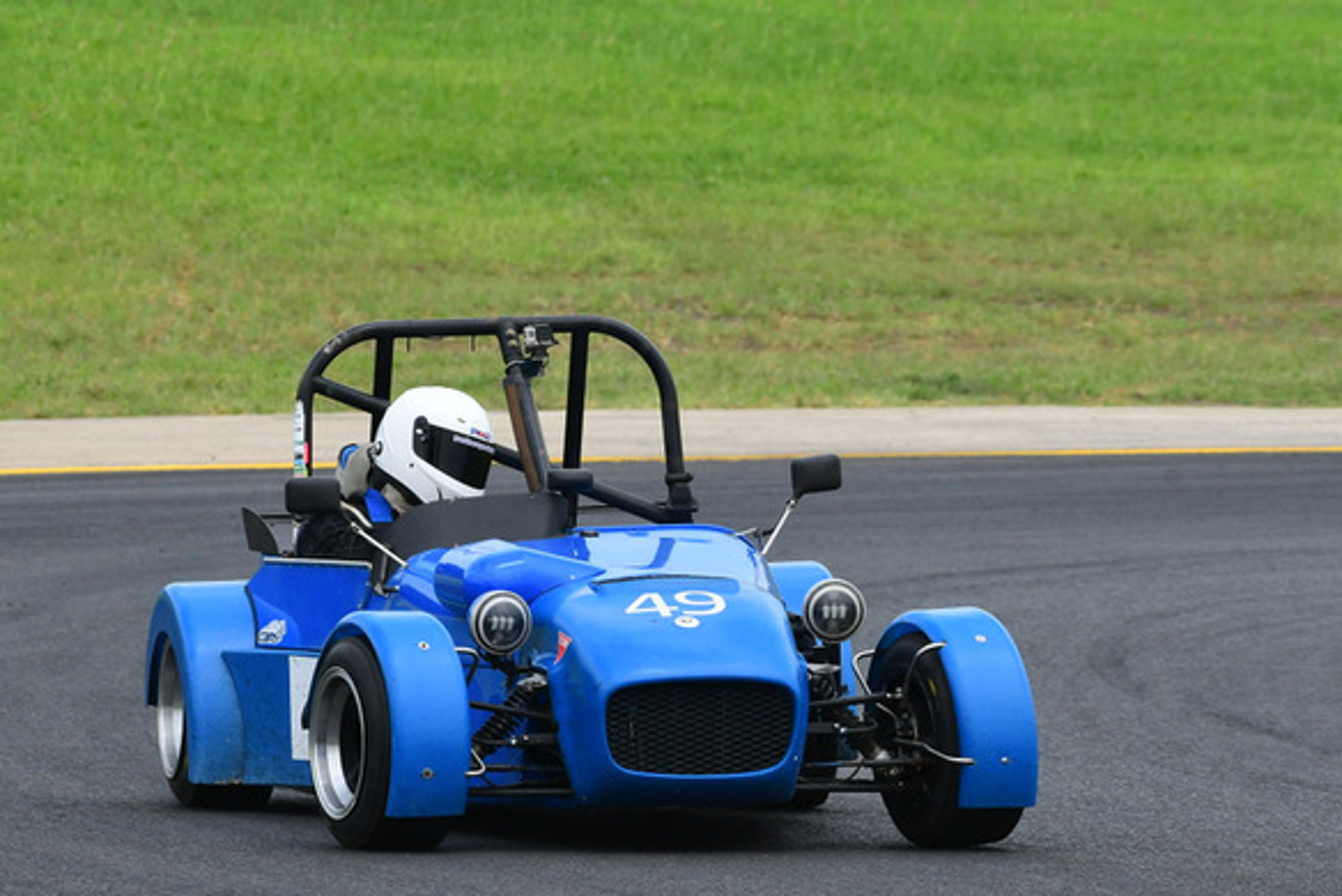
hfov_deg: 4.2
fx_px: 18386
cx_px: 694
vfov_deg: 2.8
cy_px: 512
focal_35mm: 493
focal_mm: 240
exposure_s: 1/640
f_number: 10
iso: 500
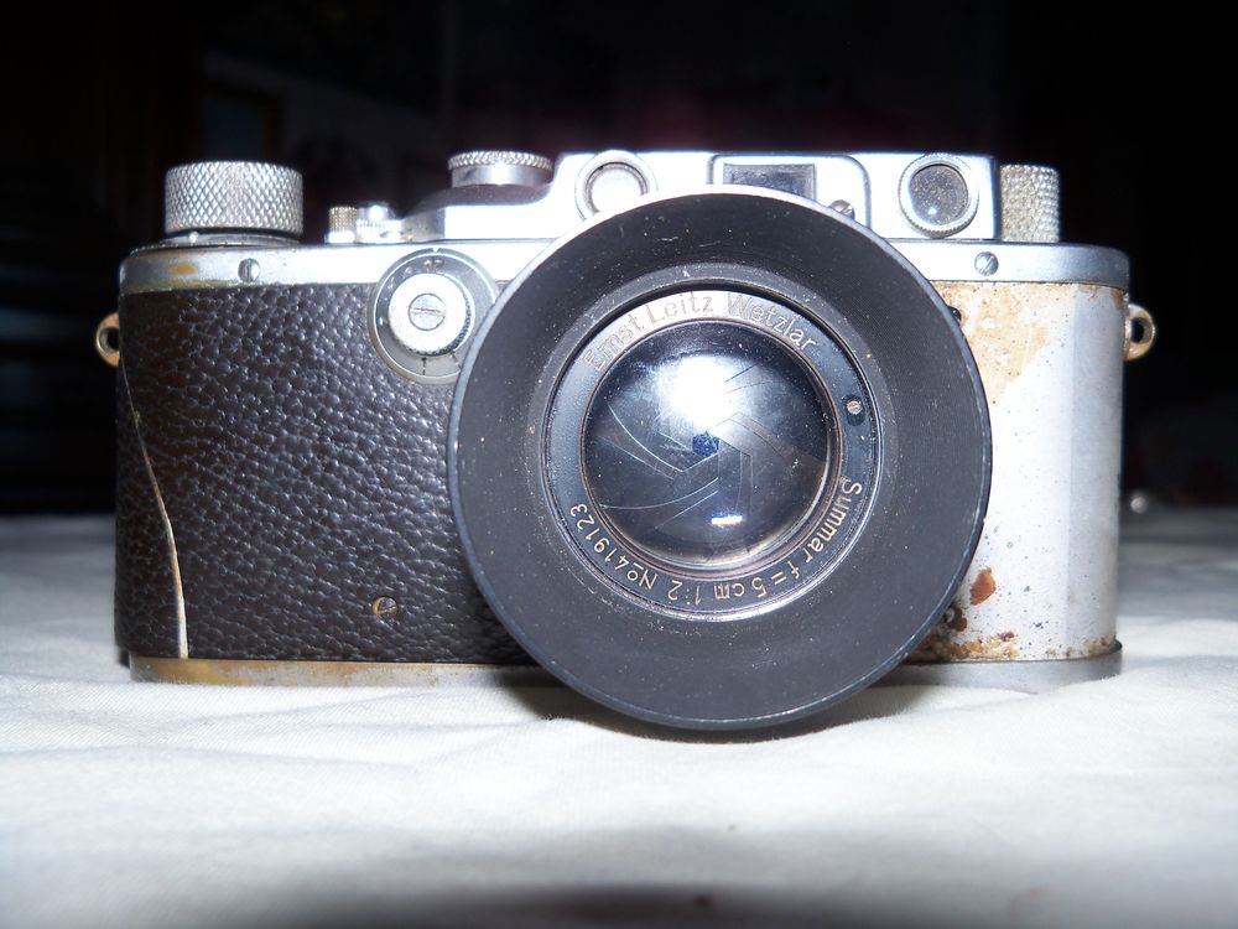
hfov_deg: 52.6
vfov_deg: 40.7
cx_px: 619
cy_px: 464
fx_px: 1252
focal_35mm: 35
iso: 64
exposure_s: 1/30
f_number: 3.5
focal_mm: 6.2
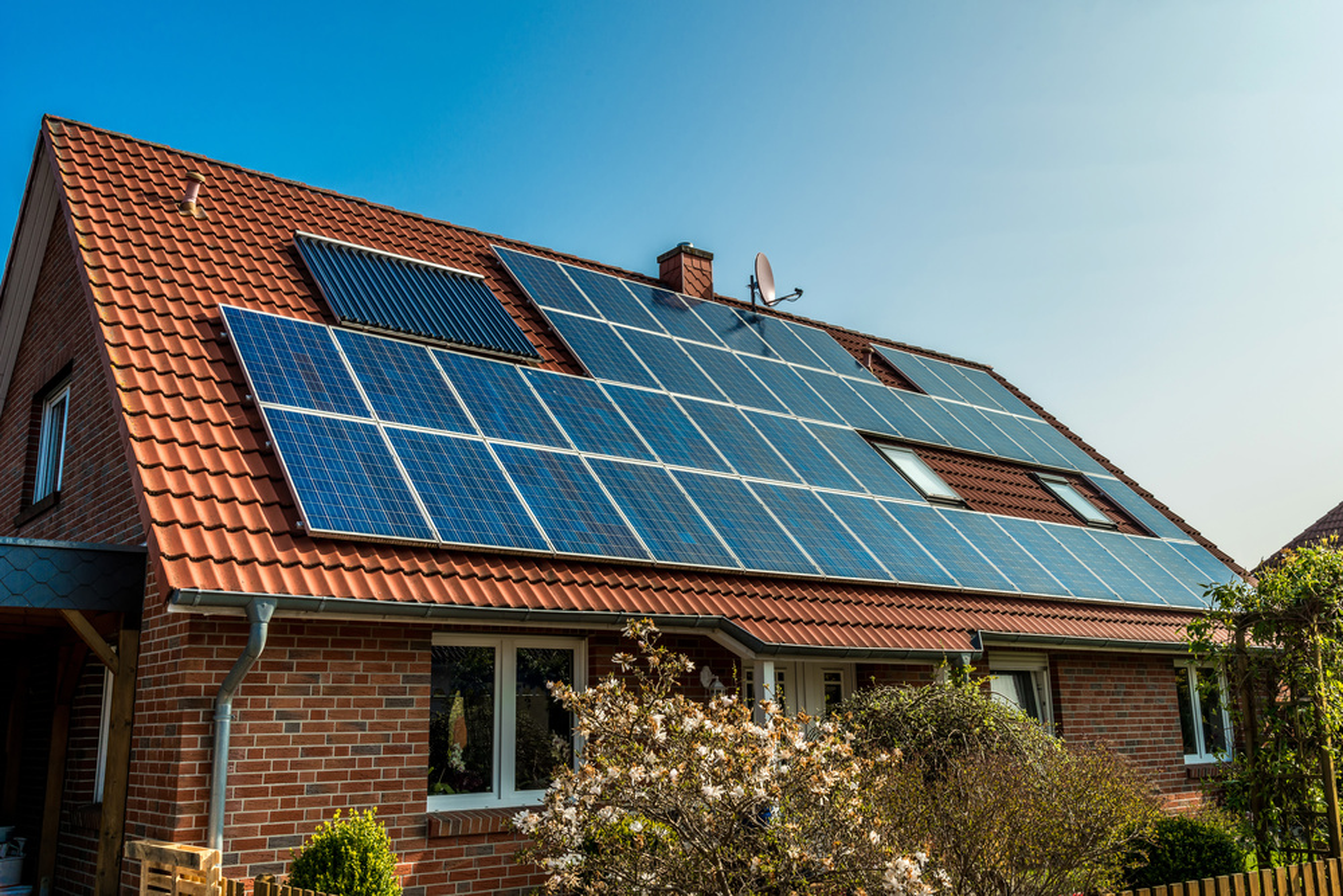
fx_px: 1194
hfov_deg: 58.7
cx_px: 672
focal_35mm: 32
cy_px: 448
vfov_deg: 41.1
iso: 200
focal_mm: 32
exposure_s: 1/250
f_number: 11
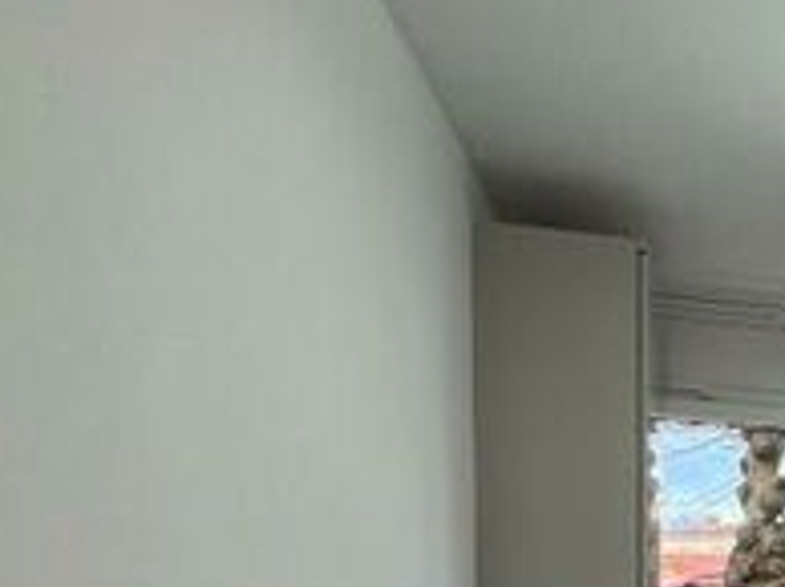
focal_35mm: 47
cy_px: 735
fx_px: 1065
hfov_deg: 30.3
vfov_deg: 26.7
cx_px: 1064
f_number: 1.8
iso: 80
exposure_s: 1/99
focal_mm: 1.57
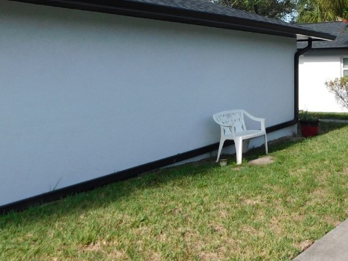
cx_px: 264
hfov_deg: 40.8
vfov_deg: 30.3
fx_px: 453
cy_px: 9
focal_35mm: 45
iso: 125
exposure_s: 1/1250
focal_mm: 4
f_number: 3
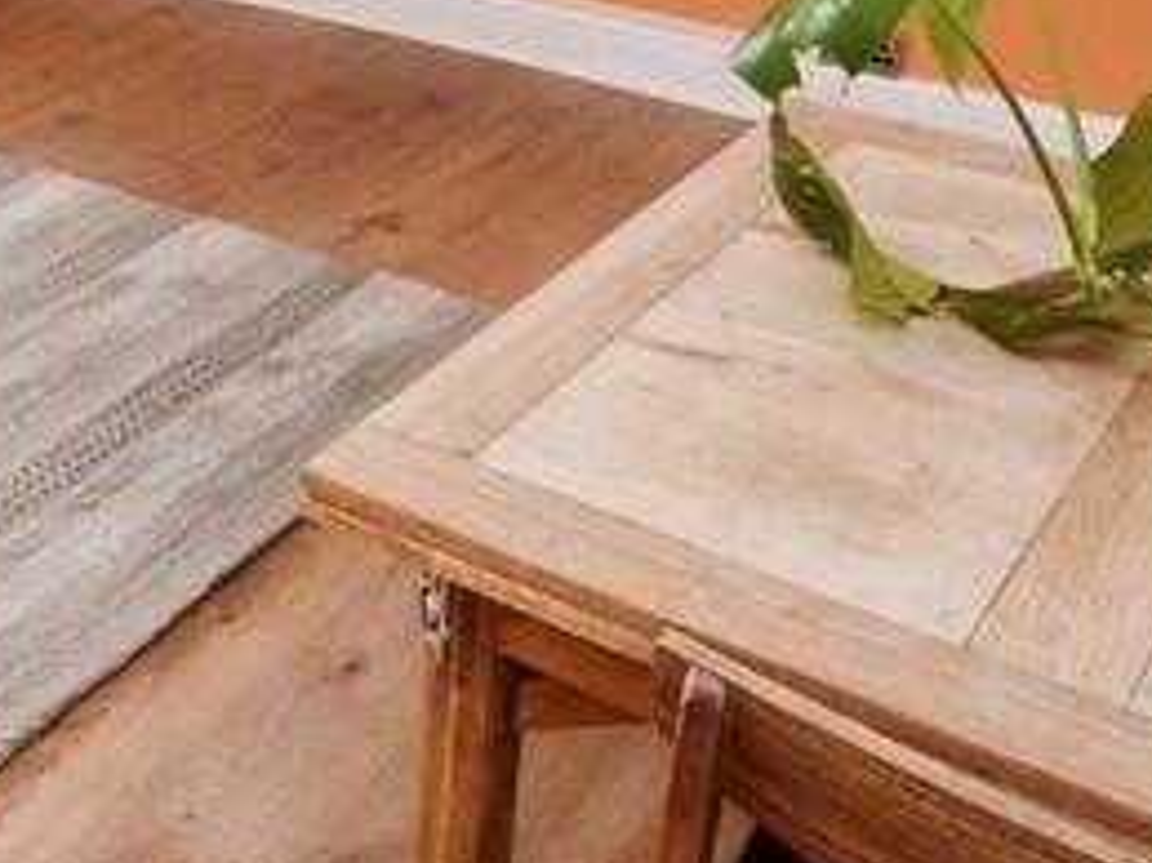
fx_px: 1896
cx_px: 9
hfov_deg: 31.4
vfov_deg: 24.8
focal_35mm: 57
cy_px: 60
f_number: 3.5
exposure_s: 1/60
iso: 1400
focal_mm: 10
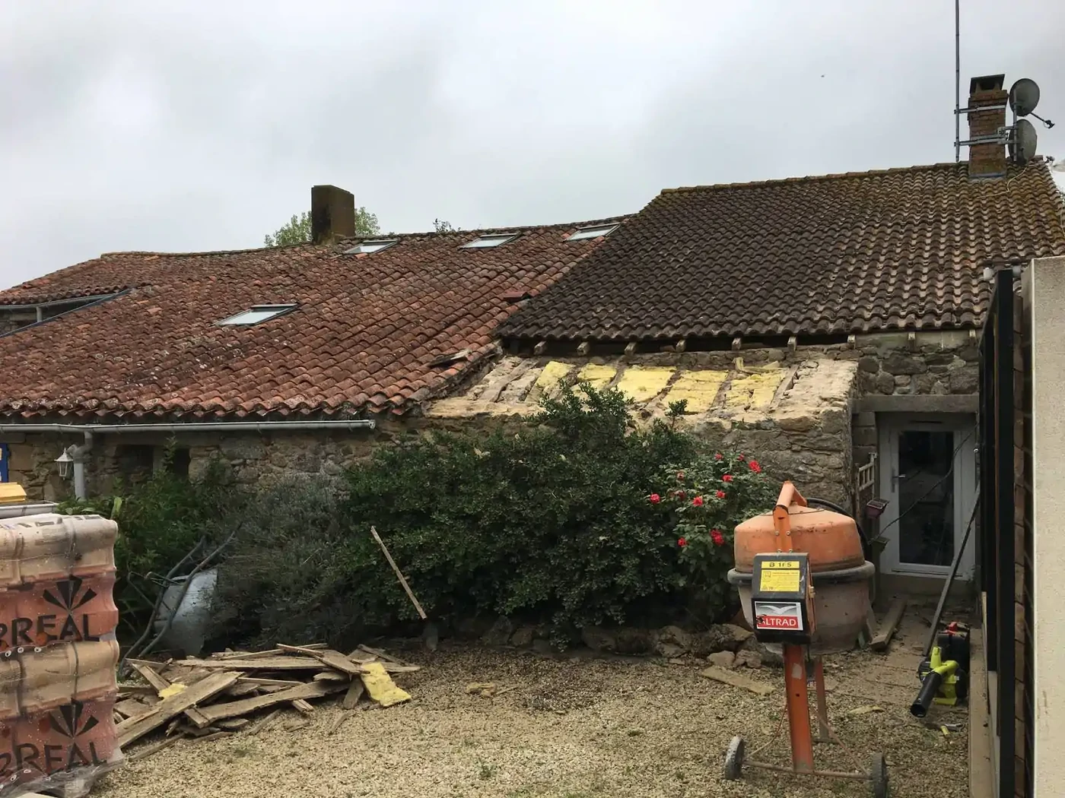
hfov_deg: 61.7
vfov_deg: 48.2
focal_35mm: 29
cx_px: 532
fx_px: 892
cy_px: 399
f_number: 2.2
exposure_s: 1/962
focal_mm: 4.15
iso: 25
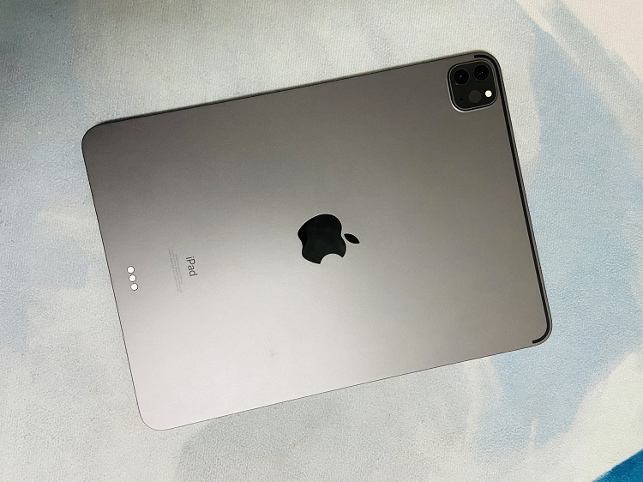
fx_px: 483
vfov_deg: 53.0
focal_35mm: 26
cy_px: 241
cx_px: 322
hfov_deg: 67.3
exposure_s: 1/33
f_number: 1.8
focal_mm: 4.25
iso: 400
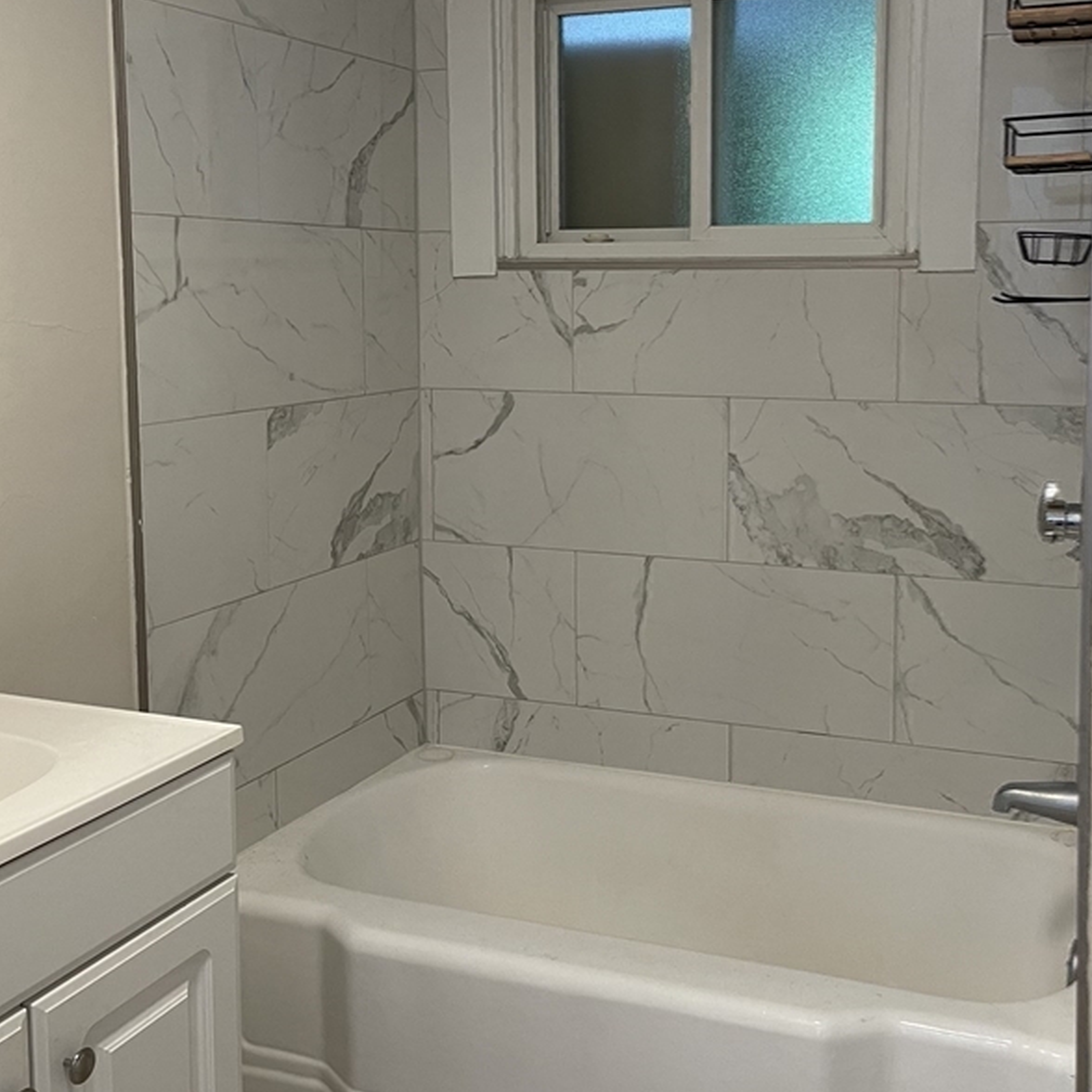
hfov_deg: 41.8
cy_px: 449
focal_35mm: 40
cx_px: 594
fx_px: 1428
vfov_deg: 41.7
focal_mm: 4.2
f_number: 1.6
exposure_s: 1/60
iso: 80
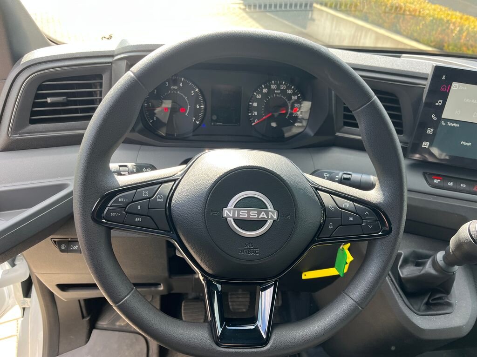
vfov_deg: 53.1
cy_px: 178
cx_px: 238
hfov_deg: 67.3
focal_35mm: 26
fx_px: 358
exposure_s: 1/158
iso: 64
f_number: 1.6
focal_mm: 5.1
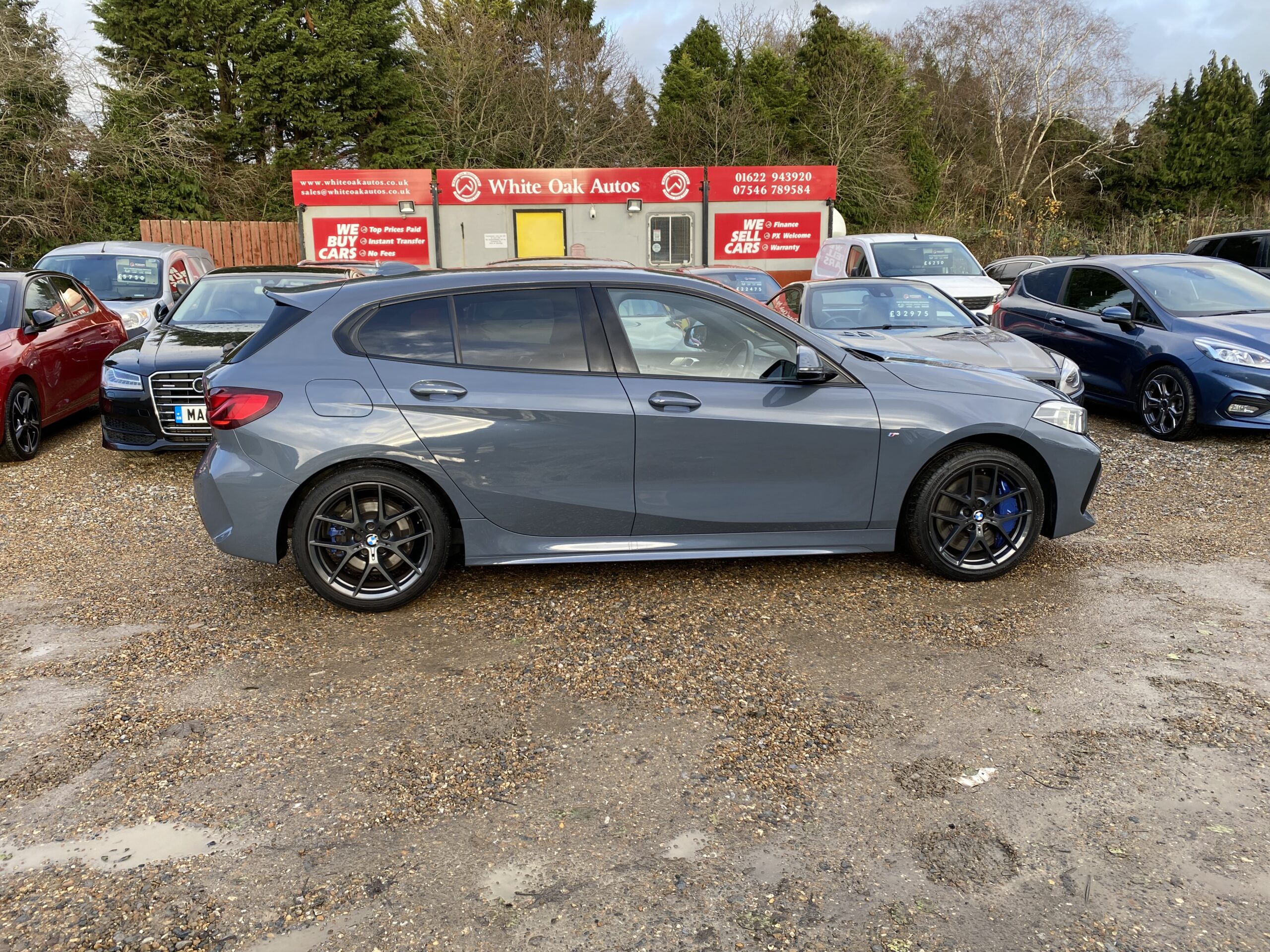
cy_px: 476
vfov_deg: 53.1
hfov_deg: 67.3
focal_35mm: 26
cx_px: 635
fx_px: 954
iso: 32
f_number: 1.8
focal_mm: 4.25
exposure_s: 1/206
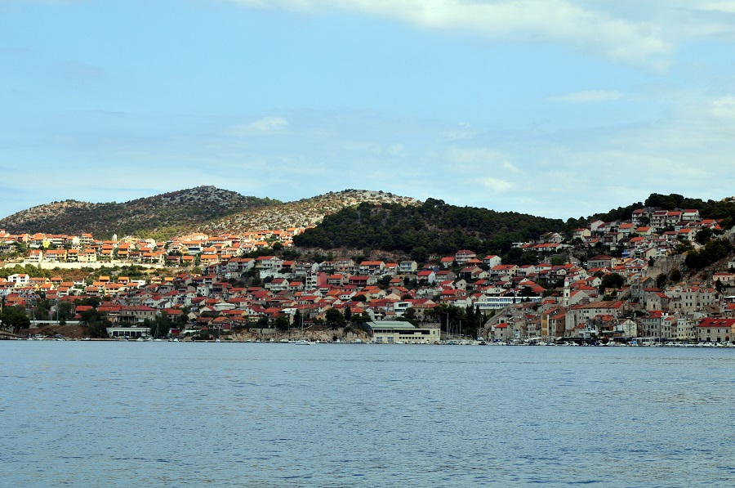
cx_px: 368
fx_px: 2140
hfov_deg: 19.5
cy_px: 244
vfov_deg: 13.0
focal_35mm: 105
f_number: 5.6
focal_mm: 70
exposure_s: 1/1000
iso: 200
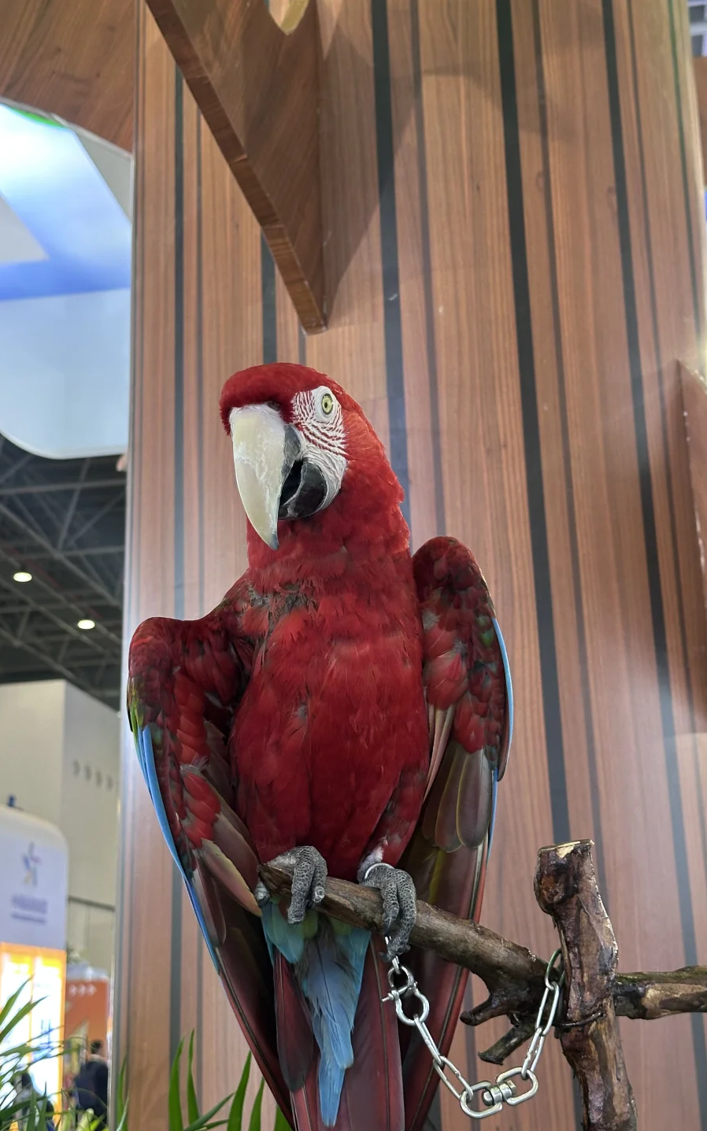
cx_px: 340
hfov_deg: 25.3
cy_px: 566
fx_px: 1572
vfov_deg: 39.6
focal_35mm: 51
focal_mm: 6.86
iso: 160
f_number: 1.78
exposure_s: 1/60
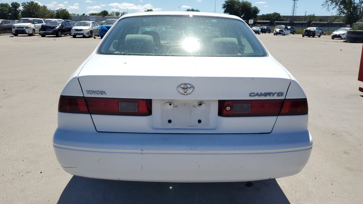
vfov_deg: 40.1
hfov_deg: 66.1
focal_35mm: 29
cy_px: 117
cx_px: 181
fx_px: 279
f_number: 1.5
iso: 50
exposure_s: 1/5000
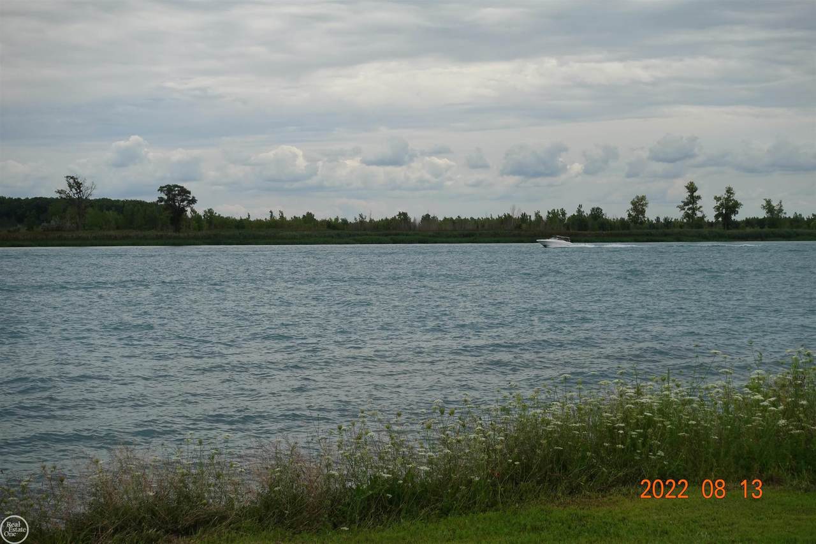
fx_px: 1586
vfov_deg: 19.5
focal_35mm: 70
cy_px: 272
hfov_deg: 28.8
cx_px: 408
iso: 125
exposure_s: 1/100
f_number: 5.6
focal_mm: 25.7
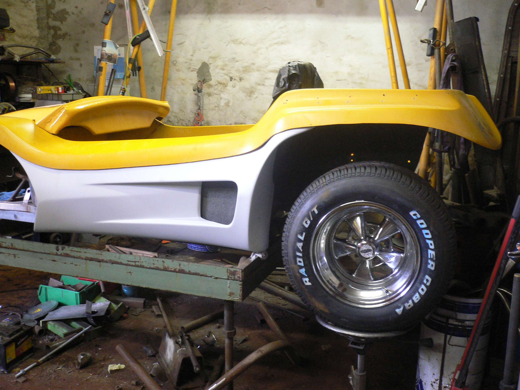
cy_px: 195
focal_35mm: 35
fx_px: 526
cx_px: 260
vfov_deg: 40.7
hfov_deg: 52.6
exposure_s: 1/8
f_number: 2.8
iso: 200
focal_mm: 5.8
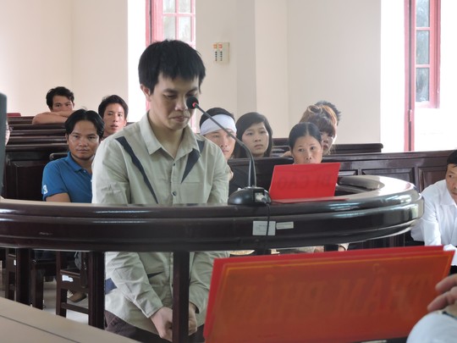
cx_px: 228
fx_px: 1782
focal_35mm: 135
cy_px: 172
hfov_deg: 14.6
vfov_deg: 11.0
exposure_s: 1/15
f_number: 5
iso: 560
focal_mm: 24.2
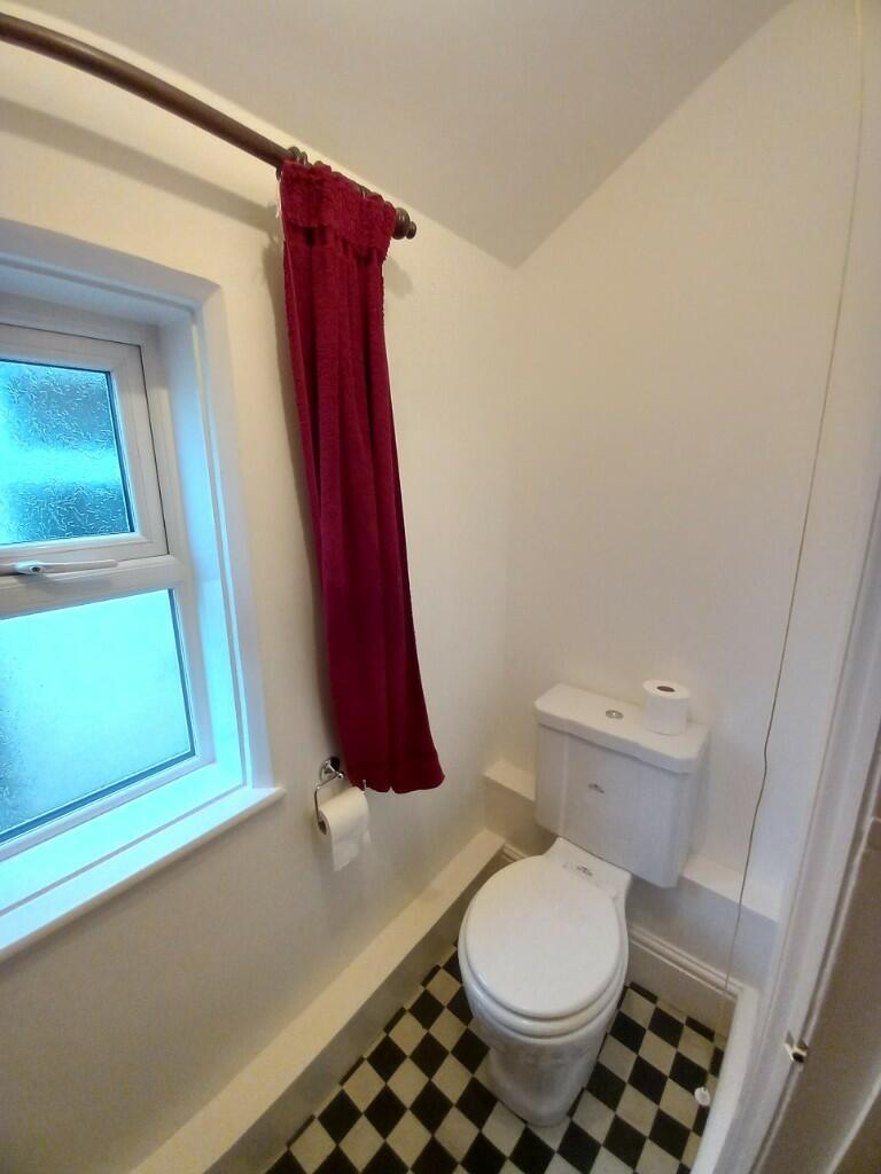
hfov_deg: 89.9
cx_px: 440
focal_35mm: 13
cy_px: 587
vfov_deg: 106.2
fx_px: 441
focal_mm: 1.13
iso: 125
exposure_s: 1/50
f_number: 2.2
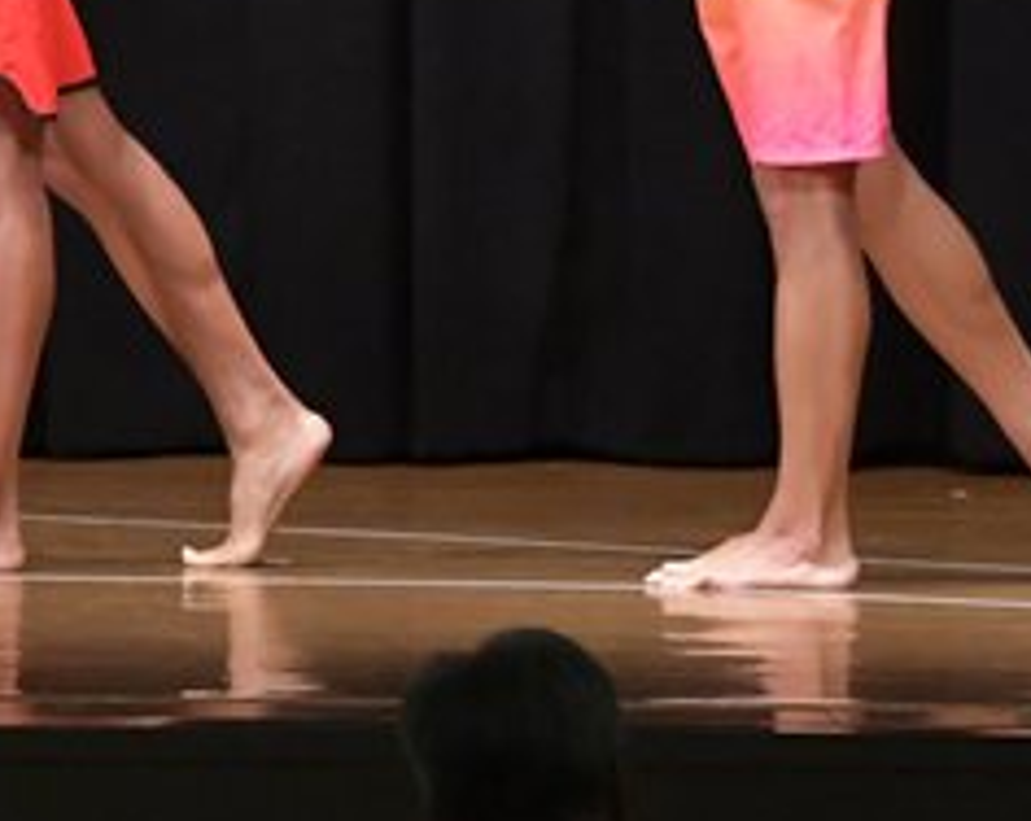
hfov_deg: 3.6
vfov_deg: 2.9
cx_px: -347
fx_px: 16359
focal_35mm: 537
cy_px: -127
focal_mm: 116
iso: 6400
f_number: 5.6
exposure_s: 1/400
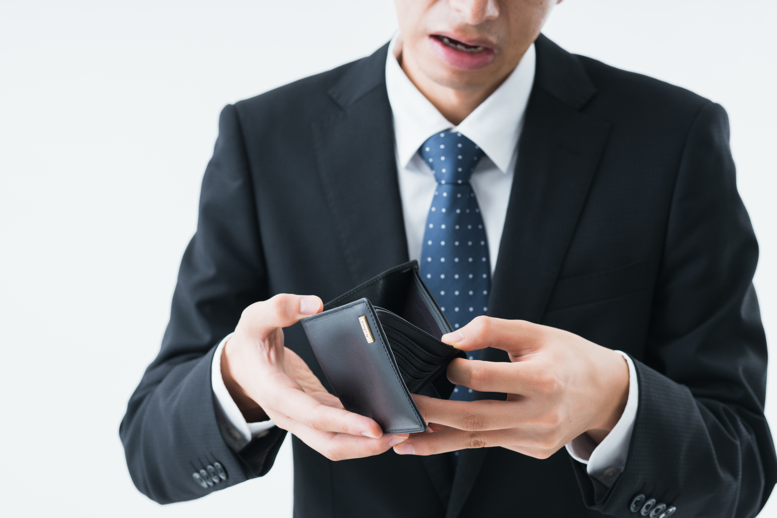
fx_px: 1835
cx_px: 388
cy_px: 259
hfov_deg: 23.9
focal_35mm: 85
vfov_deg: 16.1
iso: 125
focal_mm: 85
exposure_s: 1/125
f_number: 7.1
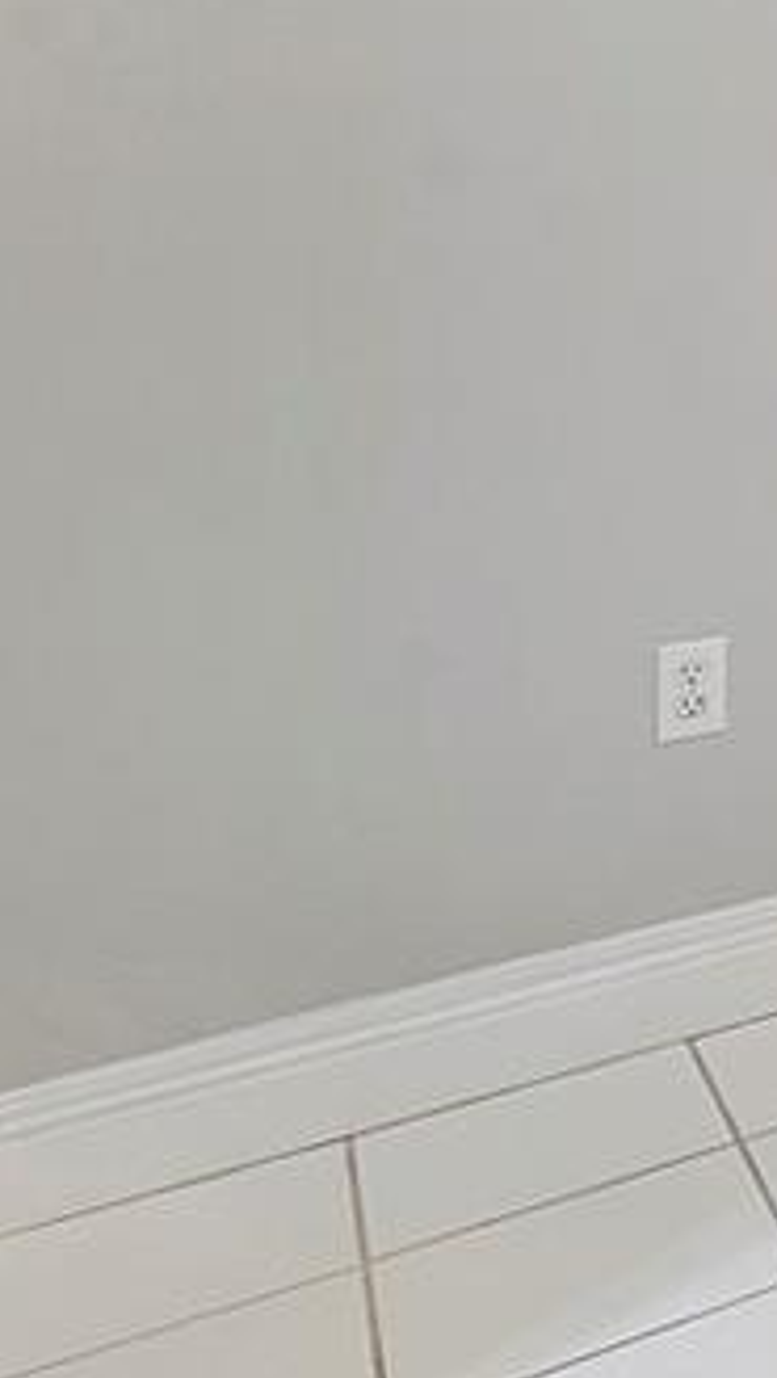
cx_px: 1911
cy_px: 130
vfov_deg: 39.0
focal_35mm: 49
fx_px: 1791
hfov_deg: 14.5
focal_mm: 10
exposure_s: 1/5
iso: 250
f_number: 10
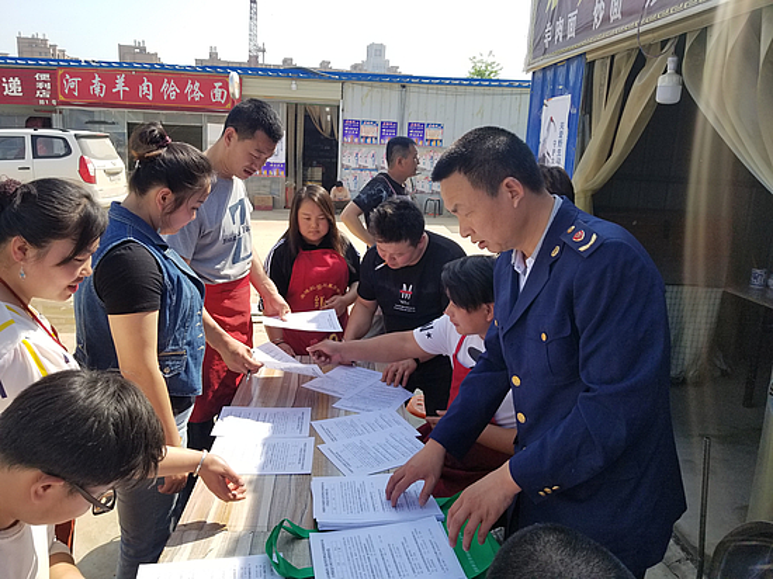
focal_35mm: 26
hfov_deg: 67.3
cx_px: 386
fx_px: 580
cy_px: 290
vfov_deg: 53.0
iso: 50
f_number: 1.7
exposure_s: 1/1564
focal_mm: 4.25
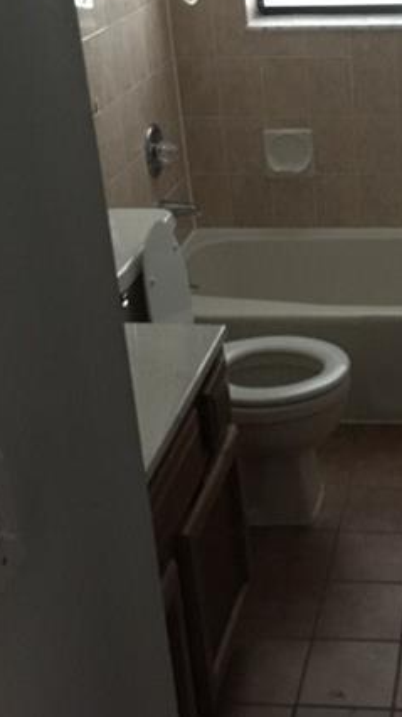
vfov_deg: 36.6
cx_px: 394
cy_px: 323
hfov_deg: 20.4
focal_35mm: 57
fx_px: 1082
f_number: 2.2
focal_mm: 4.15
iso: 320
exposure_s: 1/4
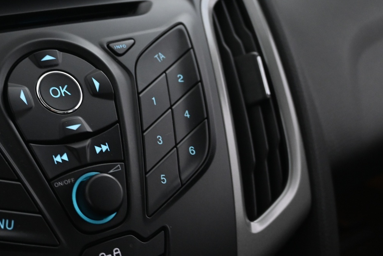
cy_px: 135
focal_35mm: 52
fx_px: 558
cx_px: 76
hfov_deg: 36.6
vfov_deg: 25.8
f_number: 4
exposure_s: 1/13
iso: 1600
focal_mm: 21.5
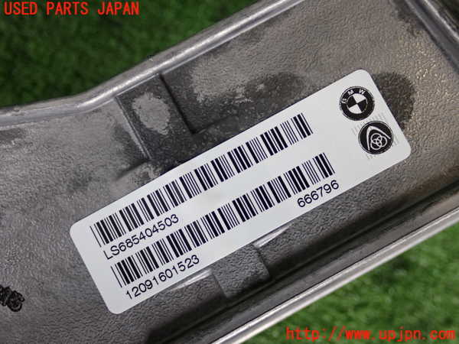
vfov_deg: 30.9
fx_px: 623
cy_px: 172
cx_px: 230
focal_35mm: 47
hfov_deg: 40.4
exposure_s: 1/50
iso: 200
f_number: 3.1
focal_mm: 8.4
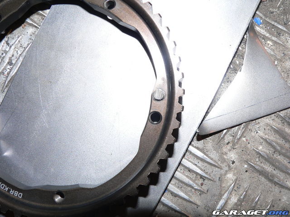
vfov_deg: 39.7
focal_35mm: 36
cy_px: 108
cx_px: 145
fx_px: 302
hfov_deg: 51.4
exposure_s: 1/60
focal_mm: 6
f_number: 4
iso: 100
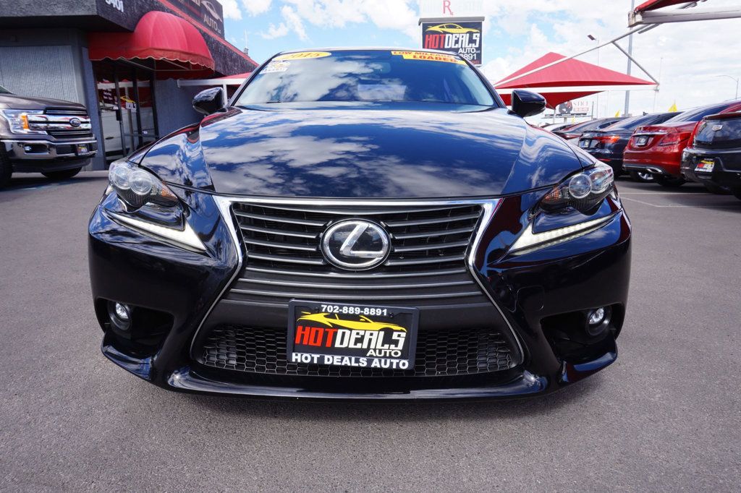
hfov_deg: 73.8
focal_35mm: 24
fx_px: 494
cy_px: 246
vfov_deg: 53.1
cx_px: 370
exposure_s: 1/80
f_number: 10
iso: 100
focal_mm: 16
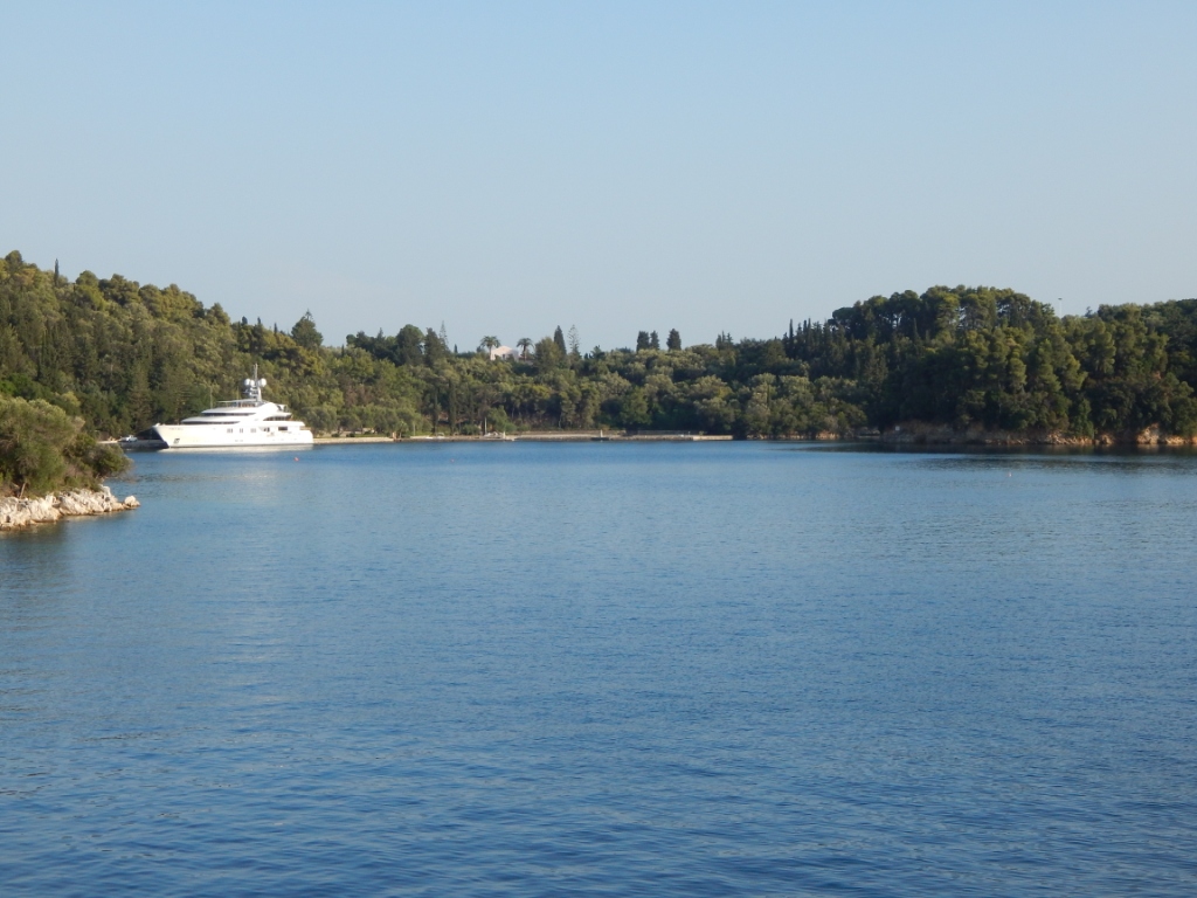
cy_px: 449
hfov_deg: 28.2
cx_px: 598
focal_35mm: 69
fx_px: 2386
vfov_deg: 21.3
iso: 125
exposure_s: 1/800
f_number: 4.1
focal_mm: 12.3
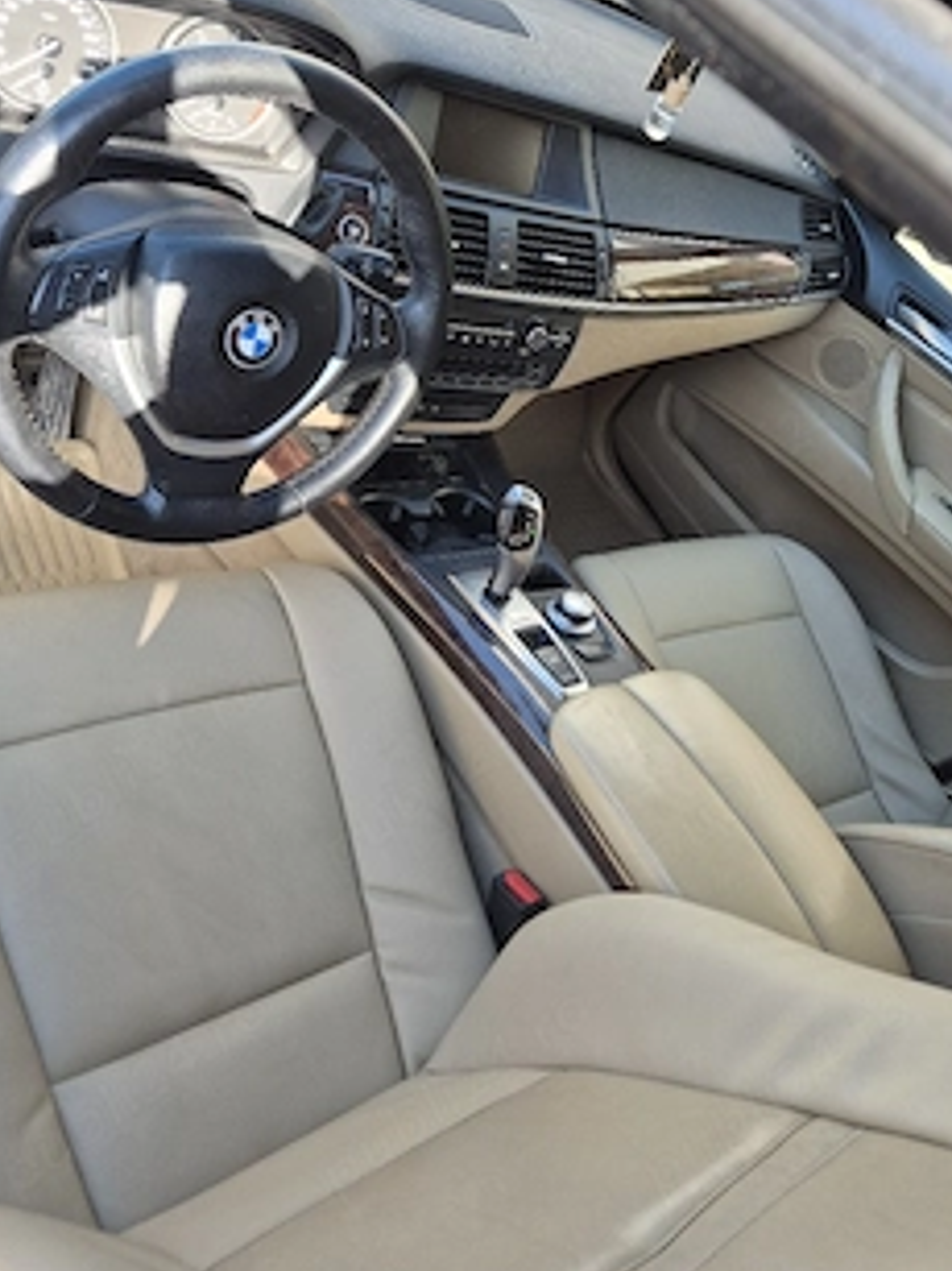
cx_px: 538
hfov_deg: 46.7
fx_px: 1101
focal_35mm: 30
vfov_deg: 59.4
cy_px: 497
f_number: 1.8
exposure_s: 1/182
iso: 32
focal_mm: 5.4
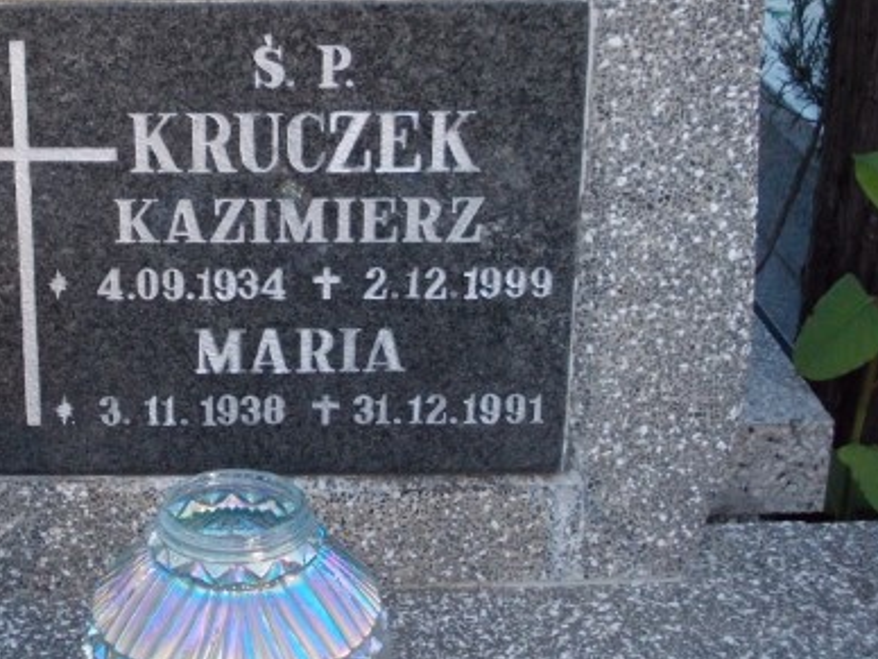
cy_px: 272
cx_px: 204
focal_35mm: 71
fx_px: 1801
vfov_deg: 20.7
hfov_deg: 27.0
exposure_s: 1/250
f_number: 3.3
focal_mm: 6.1
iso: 200
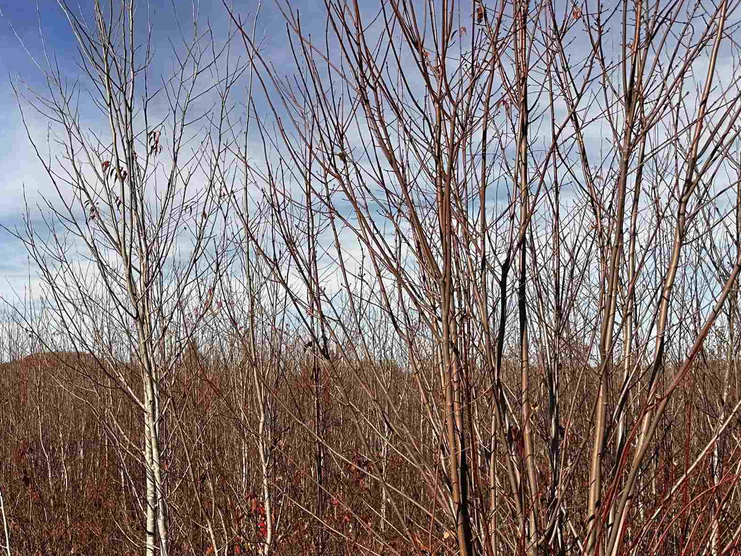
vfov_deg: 31.0
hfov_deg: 40.0
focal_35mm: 46
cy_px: 419
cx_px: 175
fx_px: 985
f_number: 1.78
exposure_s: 1/3861
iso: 80
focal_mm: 6.86
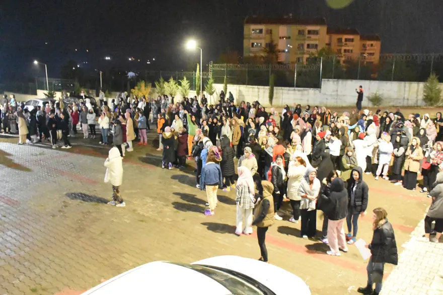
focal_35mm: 33
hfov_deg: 57.2
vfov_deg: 39.9
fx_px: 406
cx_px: 222
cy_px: 148
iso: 25600
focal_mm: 22
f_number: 3.5
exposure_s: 1/20
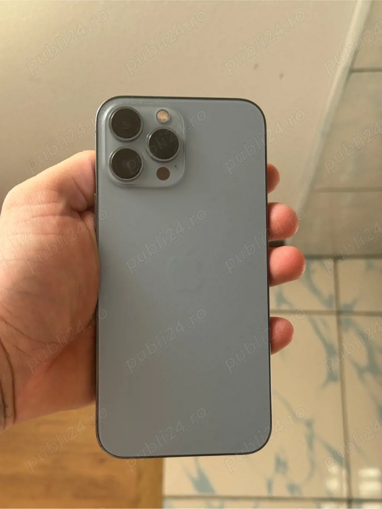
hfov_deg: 30.3
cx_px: 191
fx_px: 706
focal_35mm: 48
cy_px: 254
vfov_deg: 39.7
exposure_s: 1/90
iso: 100
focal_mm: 6.76
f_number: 1.78
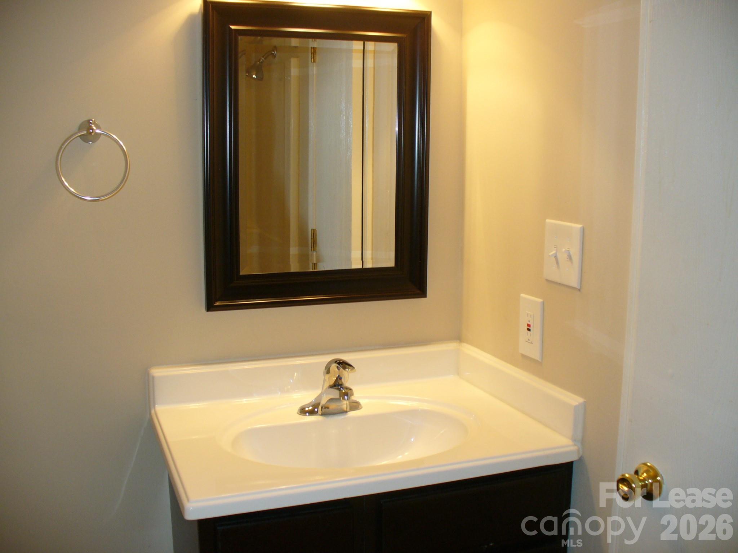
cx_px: 369
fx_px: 789
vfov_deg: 38.7
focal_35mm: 37
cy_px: 276
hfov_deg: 50.1
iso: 100
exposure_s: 1/30
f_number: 2.8
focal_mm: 6.1
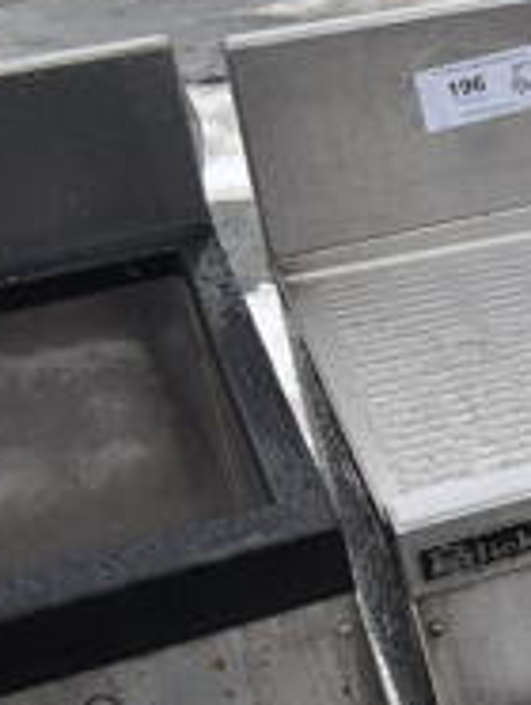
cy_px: 383
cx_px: 1100
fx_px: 1735
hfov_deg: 14.2
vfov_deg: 23.0
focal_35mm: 85
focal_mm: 18
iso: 200
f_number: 5.6
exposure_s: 1/160
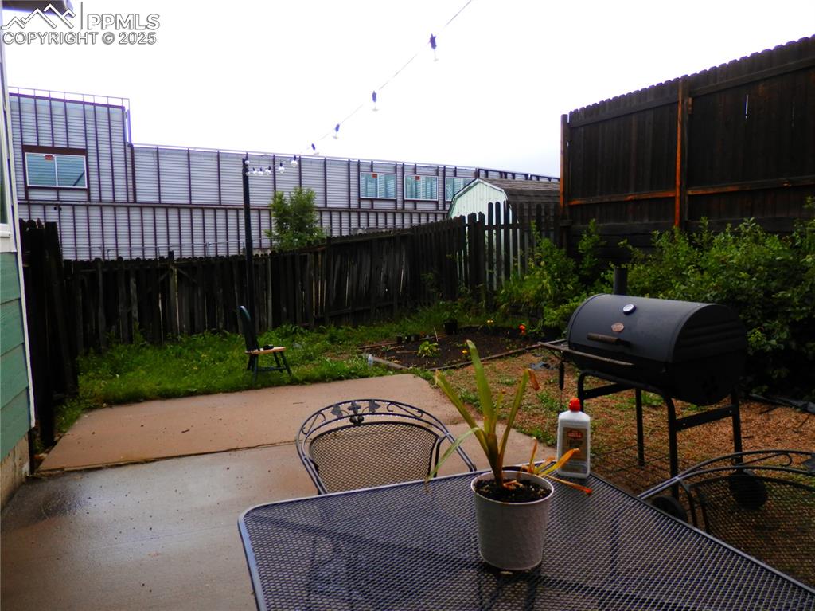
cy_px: 306
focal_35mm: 25
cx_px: 408
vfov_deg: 54.8
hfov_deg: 69.4
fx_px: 588
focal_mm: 4.5
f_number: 3
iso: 80
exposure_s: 1/100
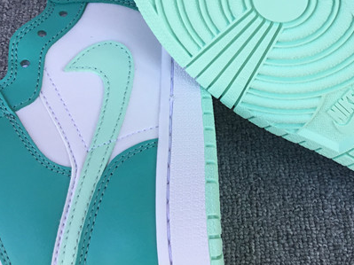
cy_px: 50
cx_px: 256
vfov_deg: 20.7
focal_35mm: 70
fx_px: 716
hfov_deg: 27.5
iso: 25
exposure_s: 1/156
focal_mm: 3.3
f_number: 2.4
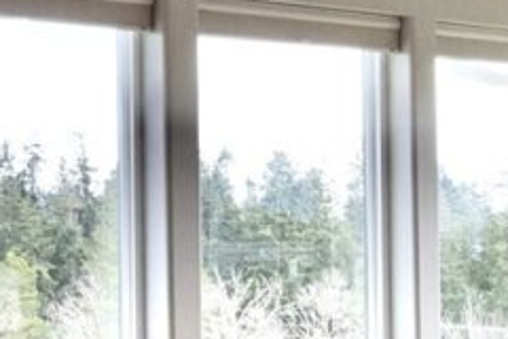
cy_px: 165
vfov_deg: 13.0
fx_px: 1482
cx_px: 108
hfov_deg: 19.3
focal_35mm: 105
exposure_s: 1/200
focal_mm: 12
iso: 400
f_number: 7.1
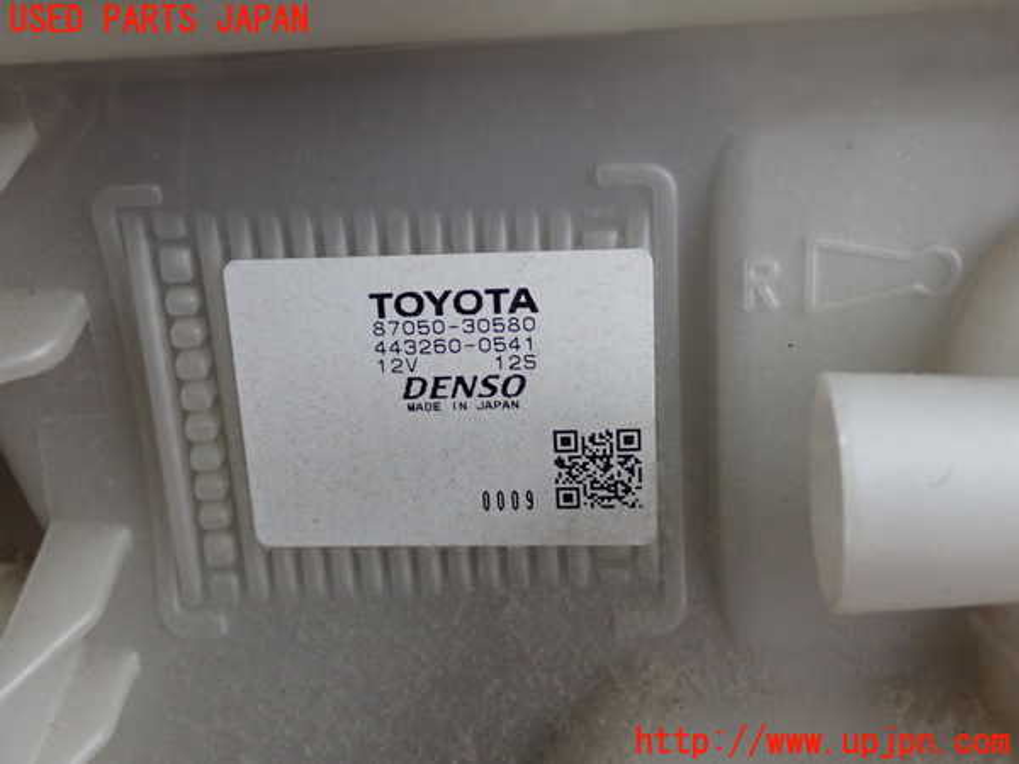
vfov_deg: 32.9
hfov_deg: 42.9
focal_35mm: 44
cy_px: 382
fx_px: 1295
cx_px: 510
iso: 400
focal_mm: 7.84
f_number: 2.9
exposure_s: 1/40
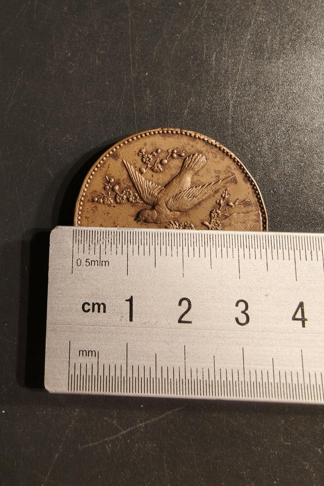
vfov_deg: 73.7
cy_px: 243
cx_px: 182
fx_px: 324
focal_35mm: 24
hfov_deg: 53.0
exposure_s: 1/100
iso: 250
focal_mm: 2.32
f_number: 2
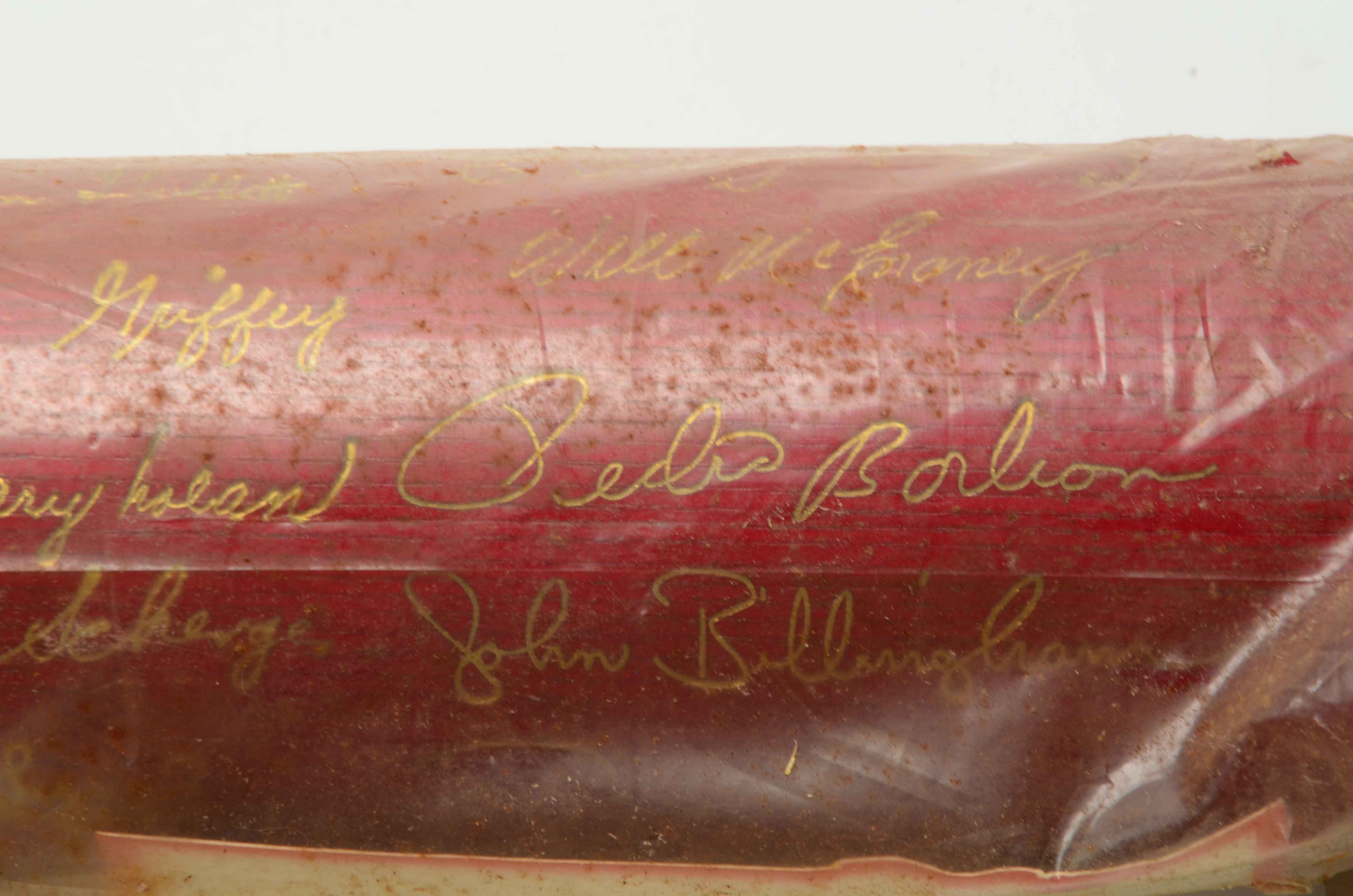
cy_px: 448
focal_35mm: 158
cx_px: 676
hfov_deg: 13.1
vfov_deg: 8.7
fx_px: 5907
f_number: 18
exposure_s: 1/160
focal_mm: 105
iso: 200
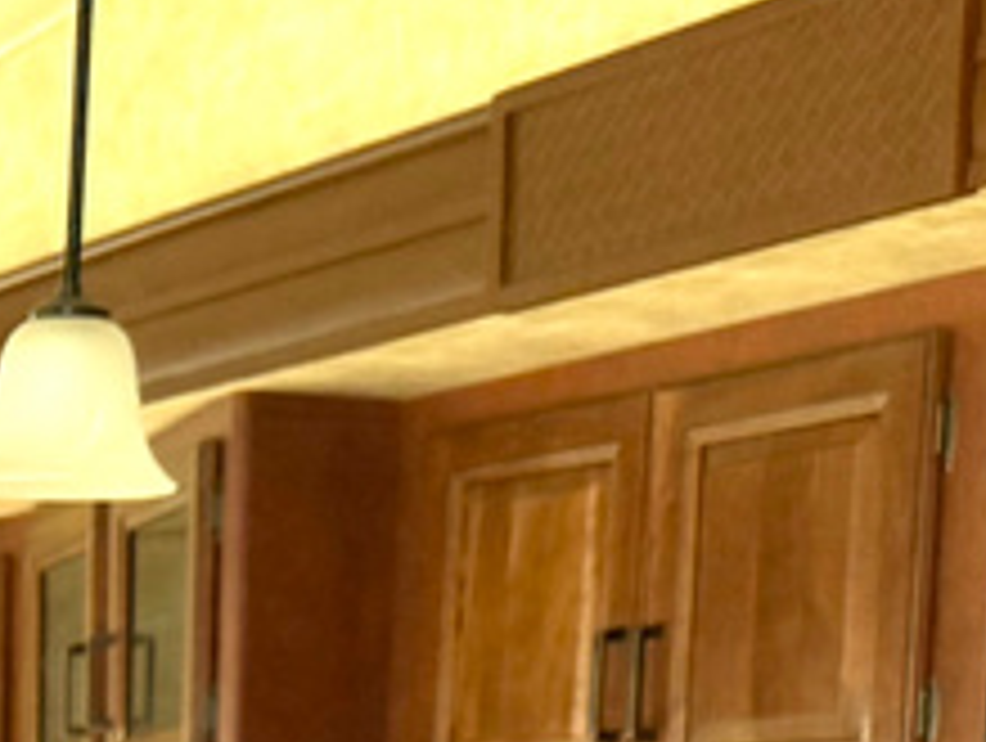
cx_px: -468
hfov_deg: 16.1
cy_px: 1560
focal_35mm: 112
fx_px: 3195
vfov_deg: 11.7
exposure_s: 1/183
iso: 160
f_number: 1.78
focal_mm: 6.76
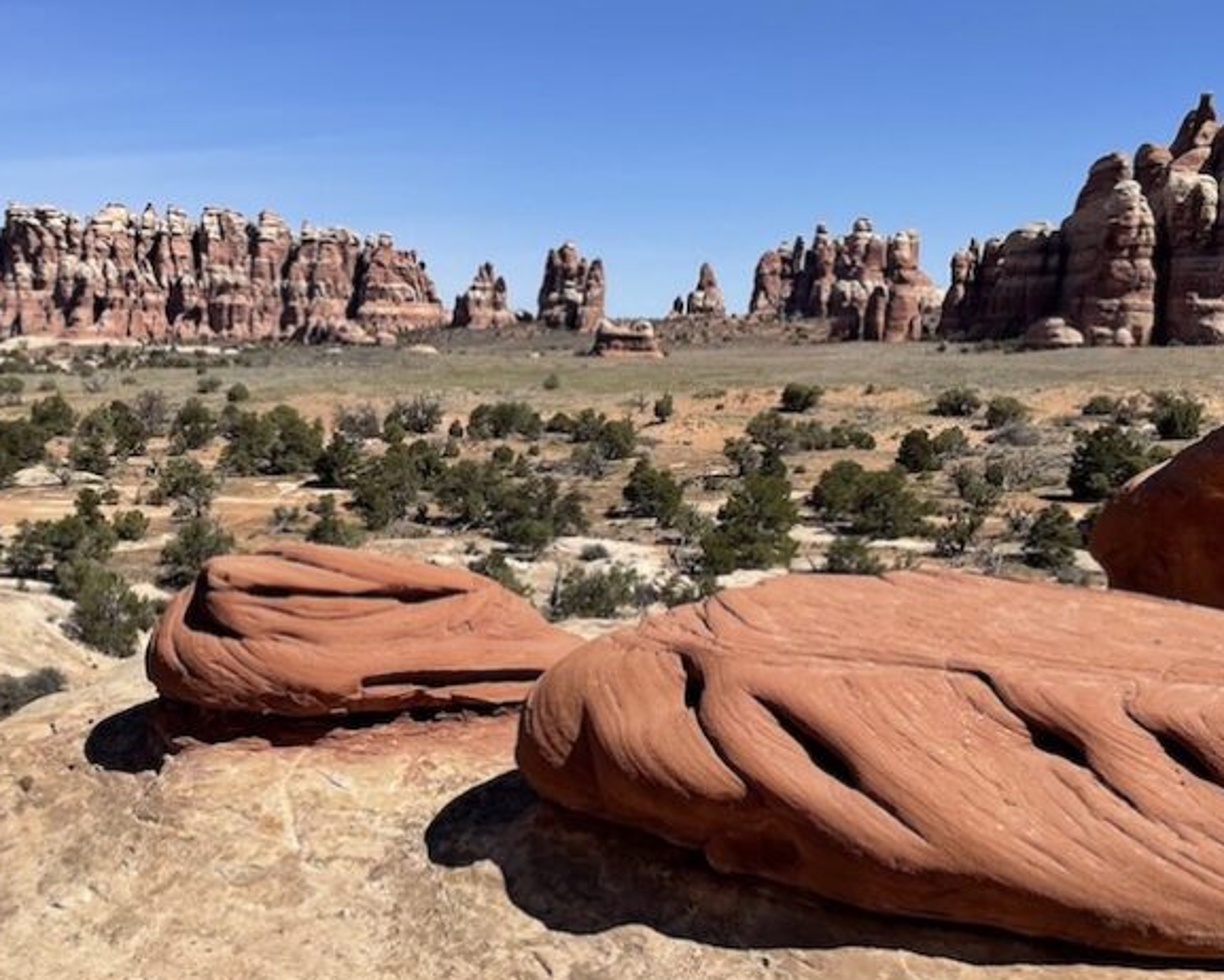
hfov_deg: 40.7
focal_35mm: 45
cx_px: 418
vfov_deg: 32.8
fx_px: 1631
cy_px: 738
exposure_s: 1/5814
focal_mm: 4.2
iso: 32
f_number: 1.6
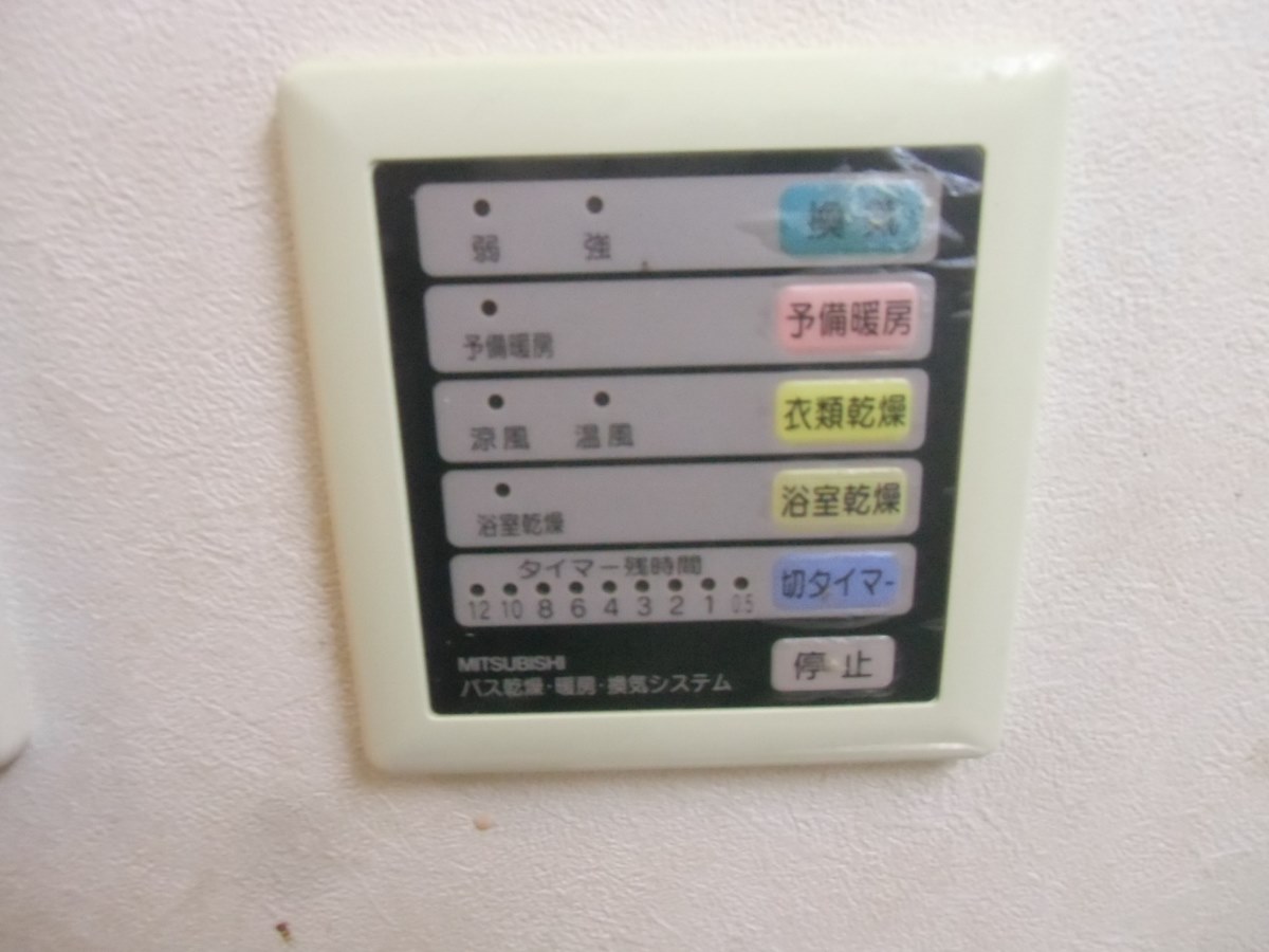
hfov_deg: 71.6
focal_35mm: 24
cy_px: 476
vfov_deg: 56.8
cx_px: 634
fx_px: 880
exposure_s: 1/50
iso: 800
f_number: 3
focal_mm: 4.24
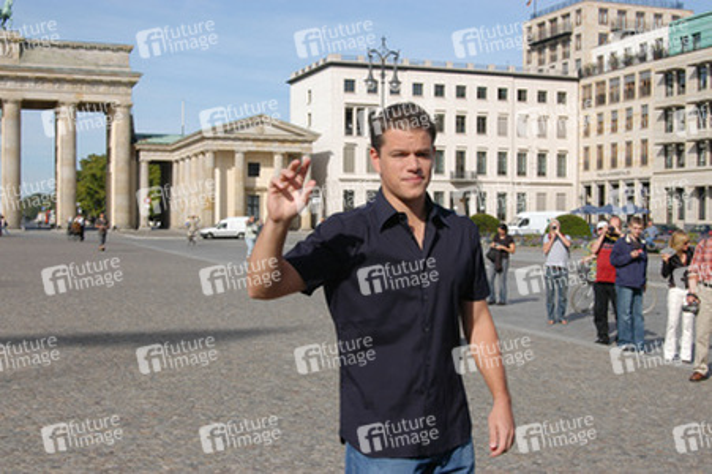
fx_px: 1008
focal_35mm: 51
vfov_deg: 26.4
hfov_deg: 38.9
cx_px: 356
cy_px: 237
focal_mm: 34
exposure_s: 1/500
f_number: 8
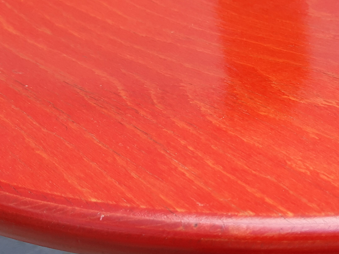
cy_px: 26
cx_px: 263
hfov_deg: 25.9
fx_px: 725
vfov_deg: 19.5
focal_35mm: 74
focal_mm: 3.93
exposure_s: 1/50
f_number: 1.7
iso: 40
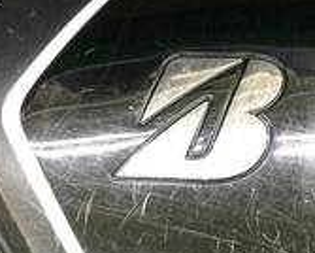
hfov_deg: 16.5
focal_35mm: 116
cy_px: 219
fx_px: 1083
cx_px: 200
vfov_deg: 13.2
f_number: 2.4
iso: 160
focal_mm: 3.3
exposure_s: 1/30
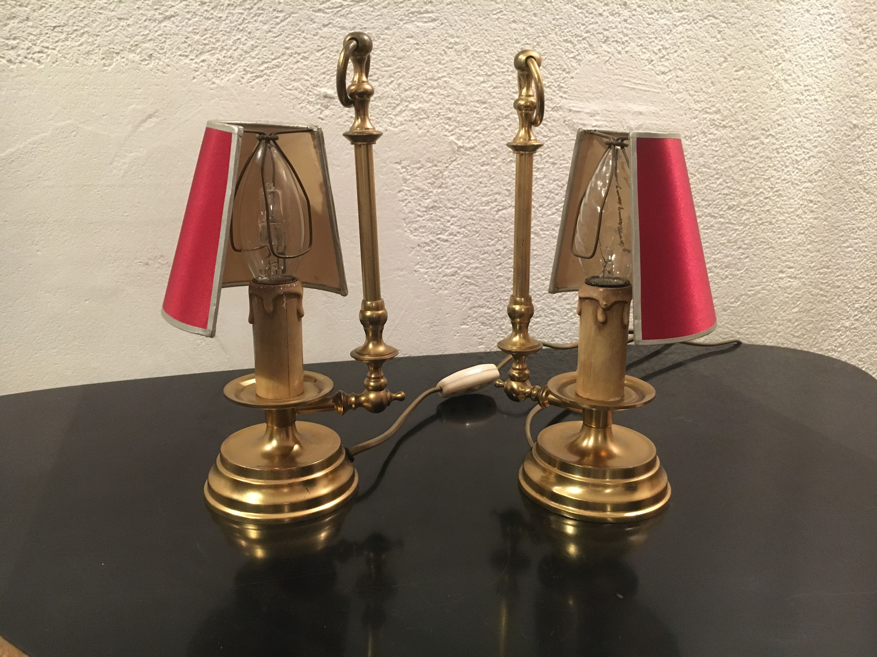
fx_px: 735
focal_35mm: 29
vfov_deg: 48.2
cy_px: 328
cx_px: 438
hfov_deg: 61.7
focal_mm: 4.15
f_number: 2.2
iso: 250
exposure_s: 1/17
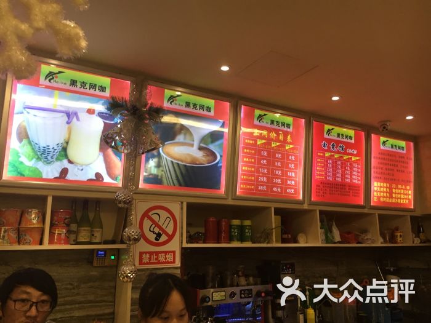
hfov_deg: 61.7
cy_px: 162
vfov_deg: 48.2
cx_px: 216
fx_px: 361
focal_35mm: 29
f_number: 2.2
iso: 50
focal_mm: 4.15
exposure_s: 1/33
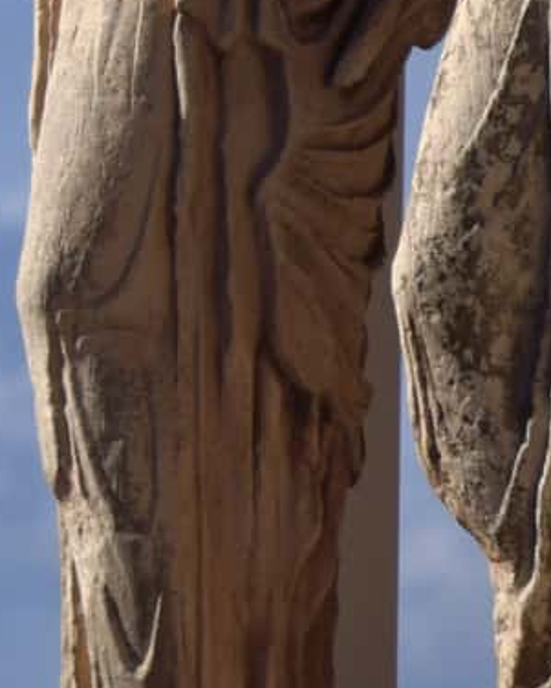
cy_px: -256
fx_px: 27508
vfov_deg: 1.4
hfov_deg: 1.1
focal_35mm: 1350
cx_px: -898
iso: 100
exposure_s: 1/2000
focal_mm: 170
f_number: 5.3
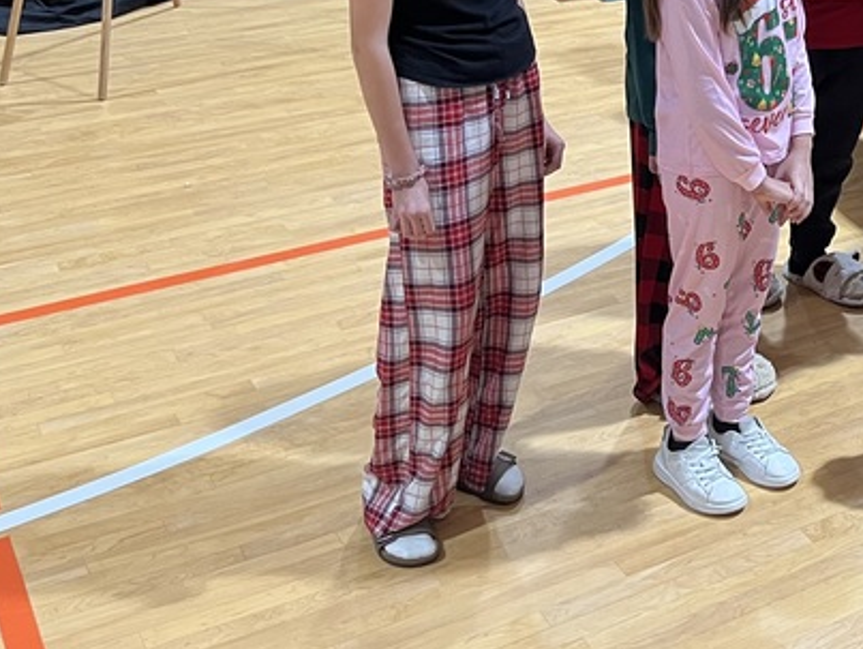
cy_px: -92
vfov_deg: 21.0
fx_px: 1647
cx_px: 1039
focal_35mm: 66
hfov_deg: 26.2
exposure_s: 1/60
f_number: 1.6
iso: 200
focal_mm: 5.1
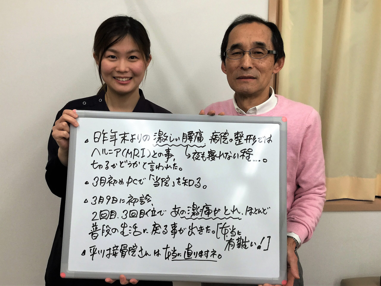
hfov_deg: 58.4
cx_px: 190
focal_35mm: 31
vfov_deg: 45.4
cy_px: 143
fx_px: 341
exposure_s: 1/30
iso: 25
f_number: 2.4
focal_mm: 3.3
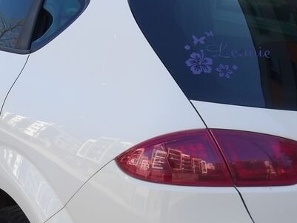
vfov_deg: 21.2
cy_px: 160
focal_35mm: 69
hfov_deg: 28.1
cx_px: 160
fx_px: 592
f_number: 3
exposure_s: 1/342
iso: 100
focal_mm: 4.9
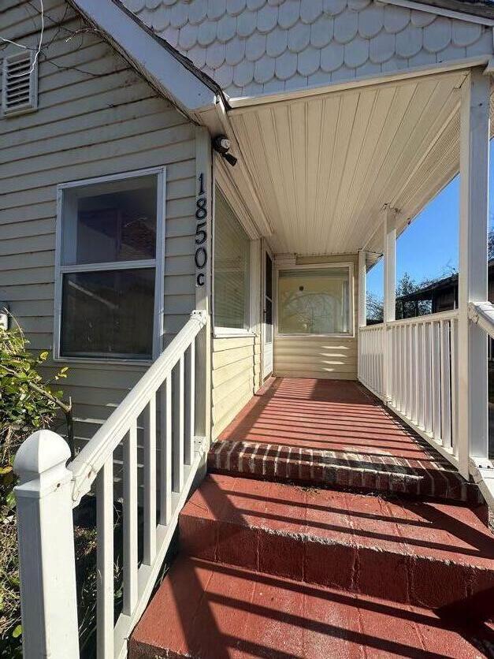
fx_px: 266
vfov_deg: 102.1
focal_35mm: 14
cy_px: 330
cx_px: 247
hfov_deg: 85.7
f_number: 2.2
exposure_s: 1/2398
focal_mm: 2.22
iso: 50
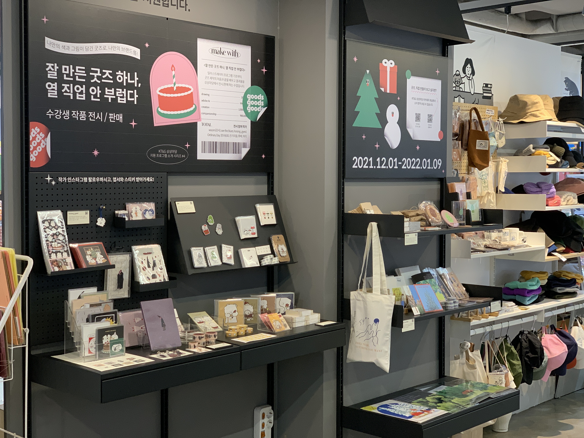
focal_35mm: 52
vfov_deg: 28.0
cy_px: 219
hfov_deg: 36.8
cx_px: 292
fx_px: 877
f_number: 2.4
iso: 125
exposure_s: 1/60
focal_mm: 6
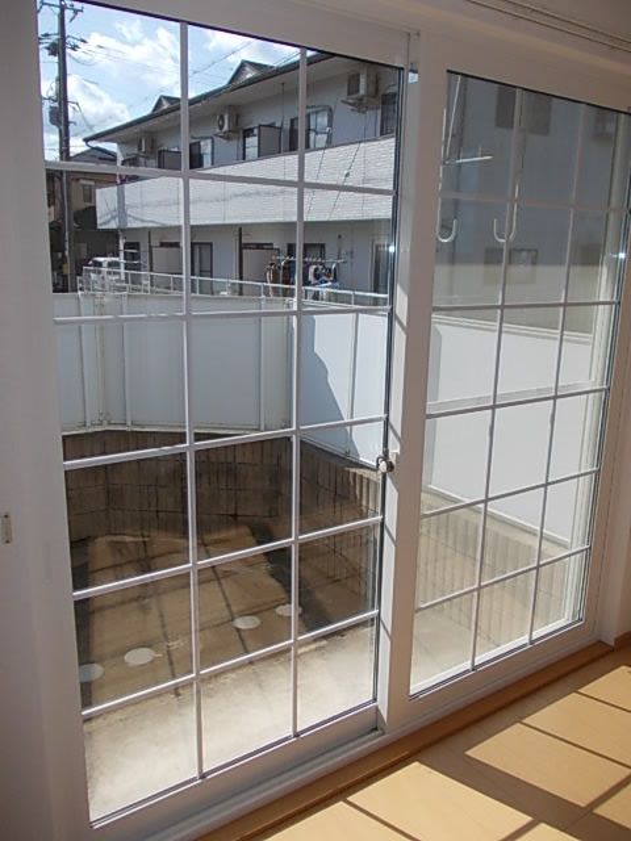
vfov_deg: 63.4
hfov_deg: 49.7
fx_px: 681
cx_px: 316
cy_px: 420
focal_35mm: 28
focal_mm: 4
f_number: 5.4
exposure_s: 1/400
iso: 80
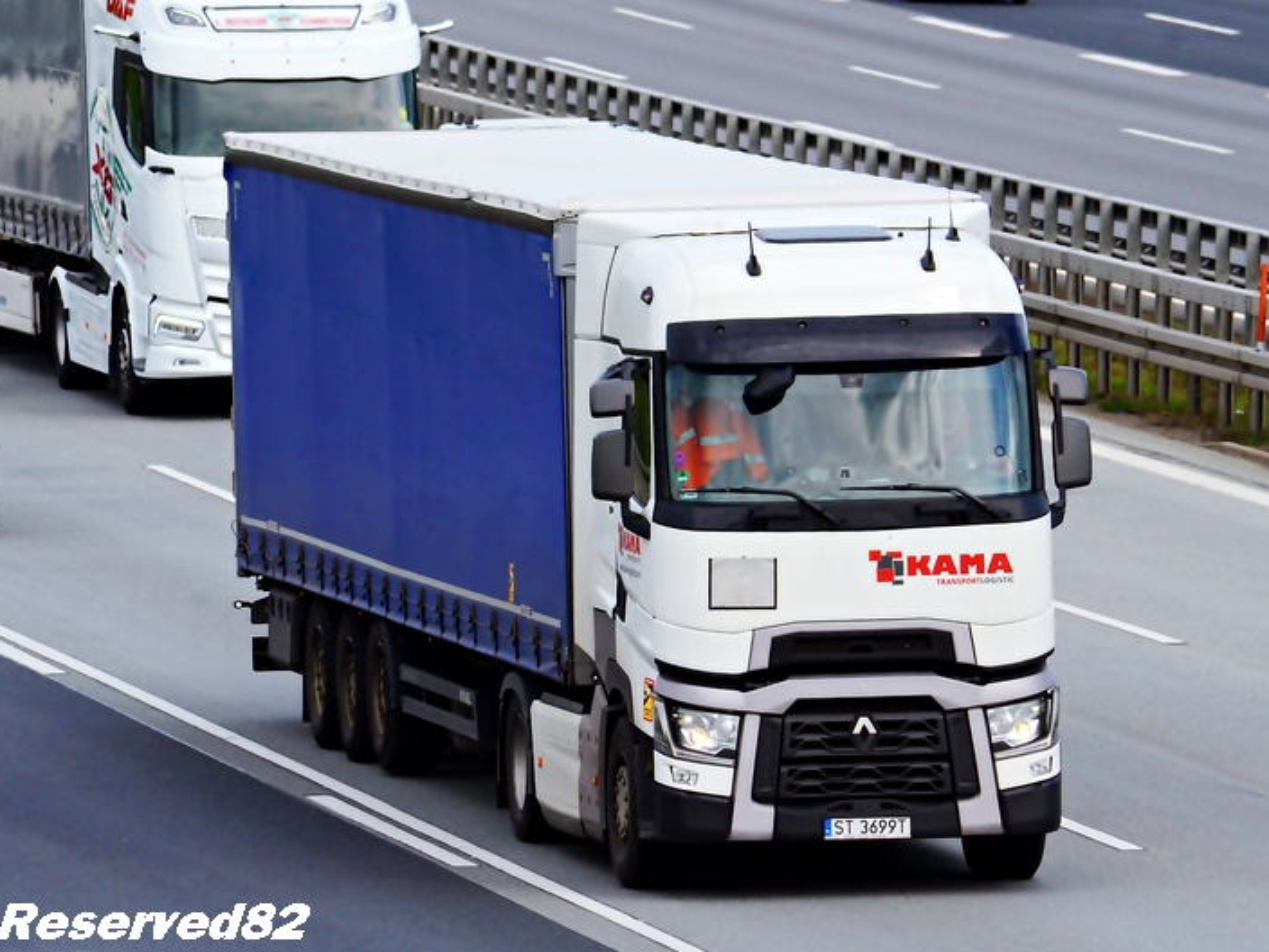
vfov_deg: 3.0
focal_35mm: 491
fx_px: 18000
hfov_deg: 4.0
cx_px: 710
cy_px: 476
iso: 800
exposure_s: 1/1250
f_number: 10
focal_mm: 300
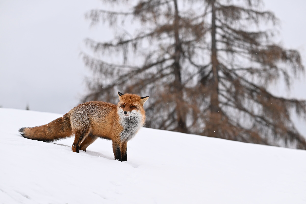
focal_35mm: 180
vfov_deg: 7.6
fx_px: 1530
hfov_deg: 11.4
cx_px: 153
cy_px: 102
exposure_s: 1/1000
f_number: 8
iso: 1600
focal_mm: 180
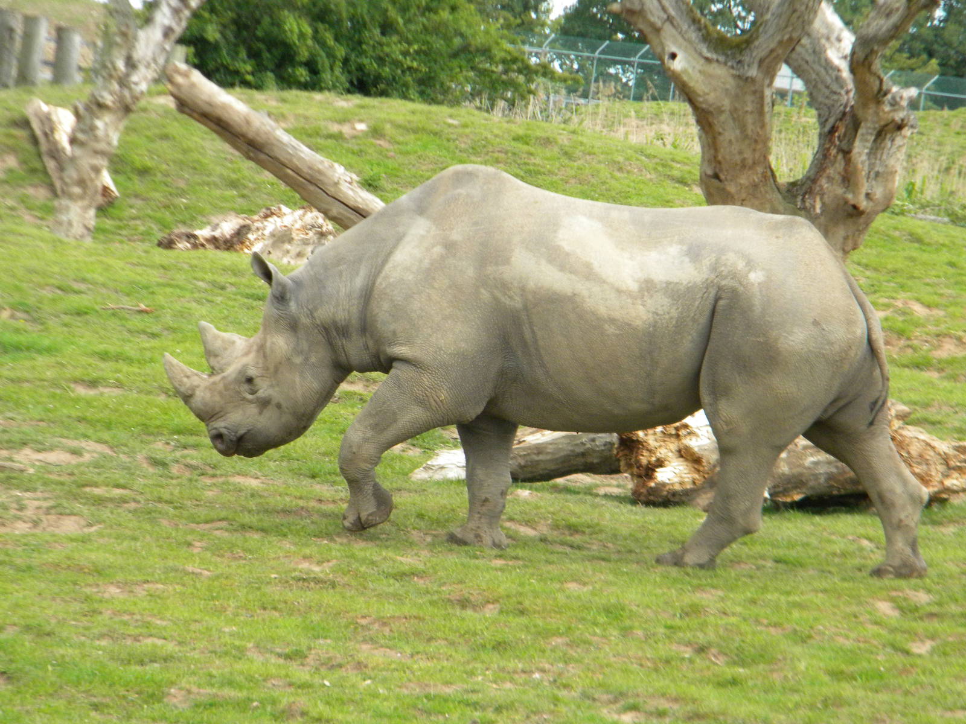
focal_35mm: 183
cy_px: 362
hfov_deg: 10.8
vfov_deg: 8.1
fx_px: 5107
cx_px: 483
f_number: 5.2
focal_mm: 33.1
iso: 382
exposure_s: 1/500
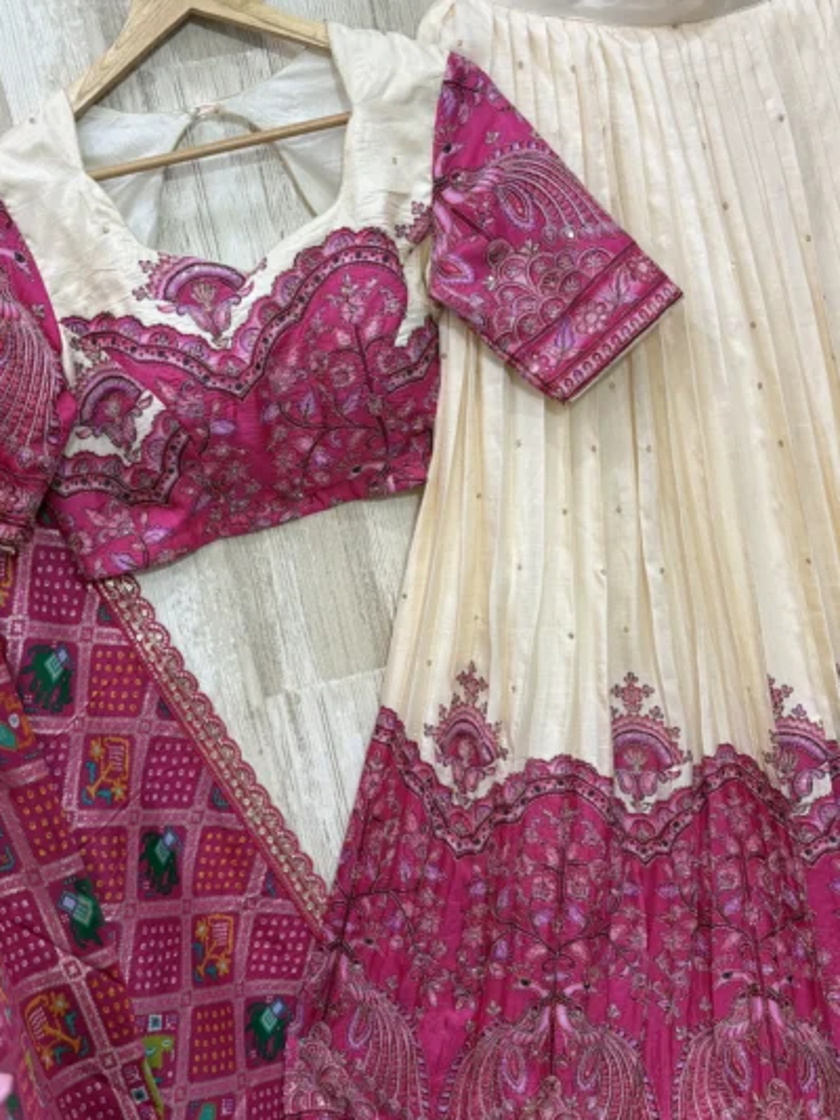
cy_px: 586
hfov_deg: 36.7
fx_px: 1261
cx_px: 346
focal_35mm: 39
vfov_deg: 47.8
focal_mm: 6
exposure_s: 1/100
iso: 100
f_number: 1.6
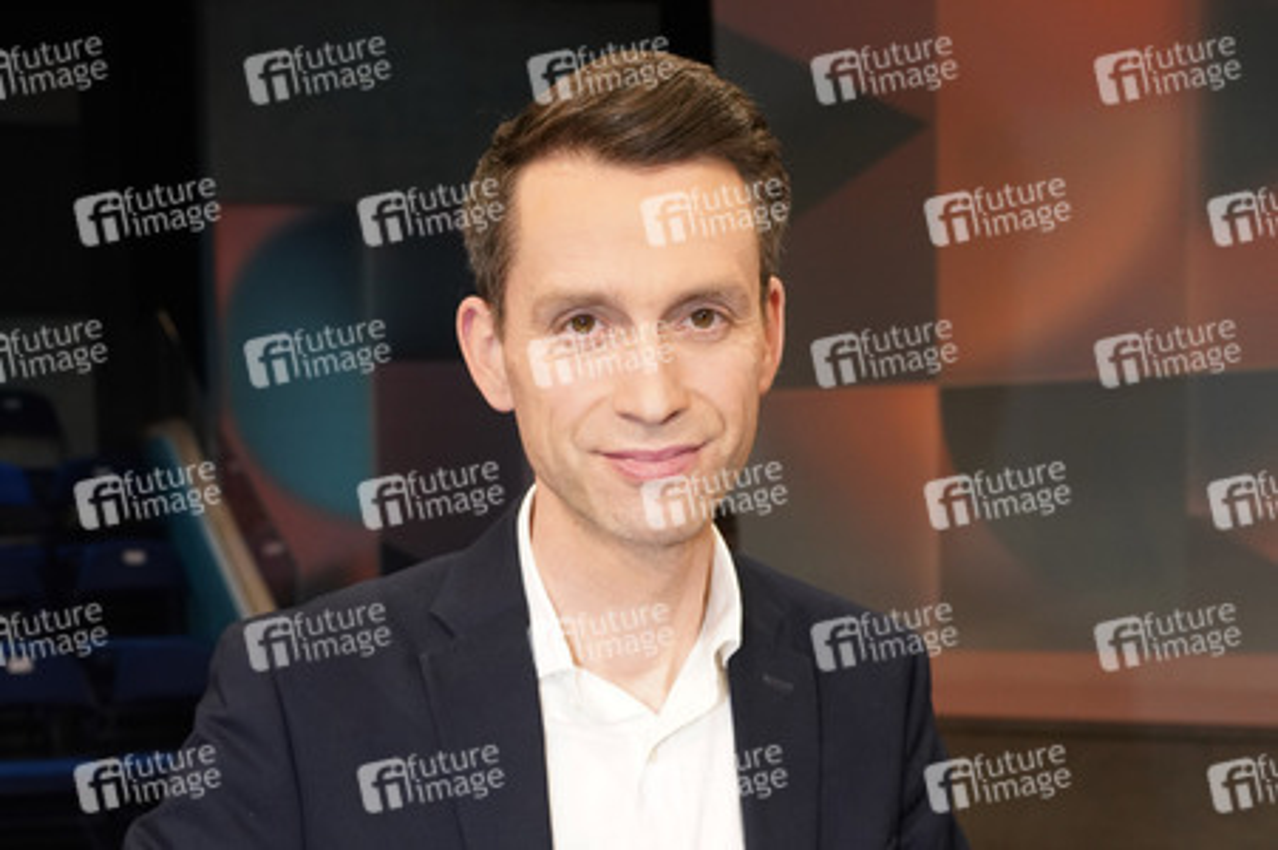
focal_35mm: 33
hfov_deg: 57.3
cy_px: 425
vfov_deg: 39.9
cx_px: 639
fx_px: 1171
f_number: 5.6
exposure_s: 1/125
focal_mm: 33
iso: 2000
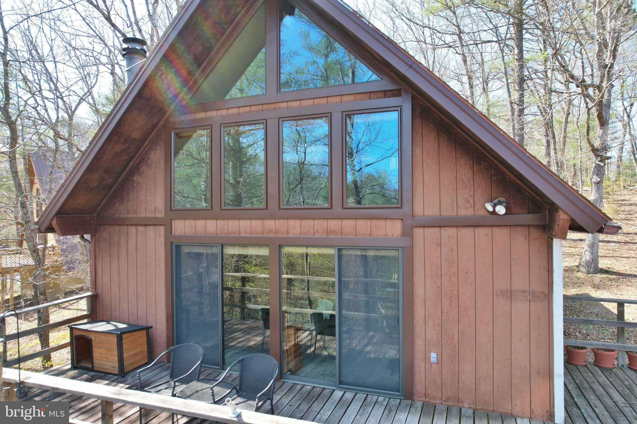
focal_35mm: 22
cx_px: 318
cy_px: 212
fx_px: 389
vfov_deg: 57.2
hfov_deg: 78.6
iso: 100
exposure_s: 1/320
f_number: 2.8
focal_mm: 8.38
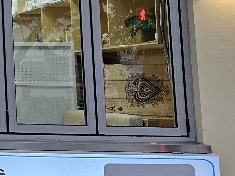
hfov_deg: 15.0
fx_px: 740
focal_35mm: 109
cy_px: -27
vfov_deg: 13.3
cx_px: -225
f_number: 1.8
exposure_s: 1/120
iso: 64
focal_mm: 5.4
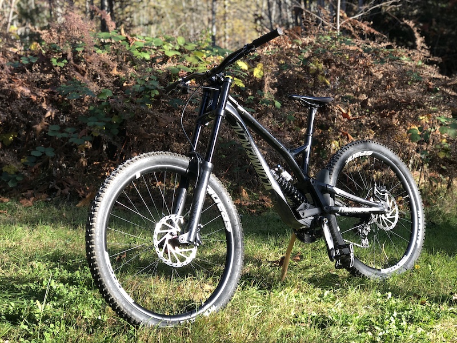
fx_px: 753
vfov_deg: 25.7
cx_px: 228
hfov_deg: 33.8
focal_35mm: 57
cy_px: 172
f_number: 2.8
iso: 32
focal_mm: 6.6
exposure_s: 1/120
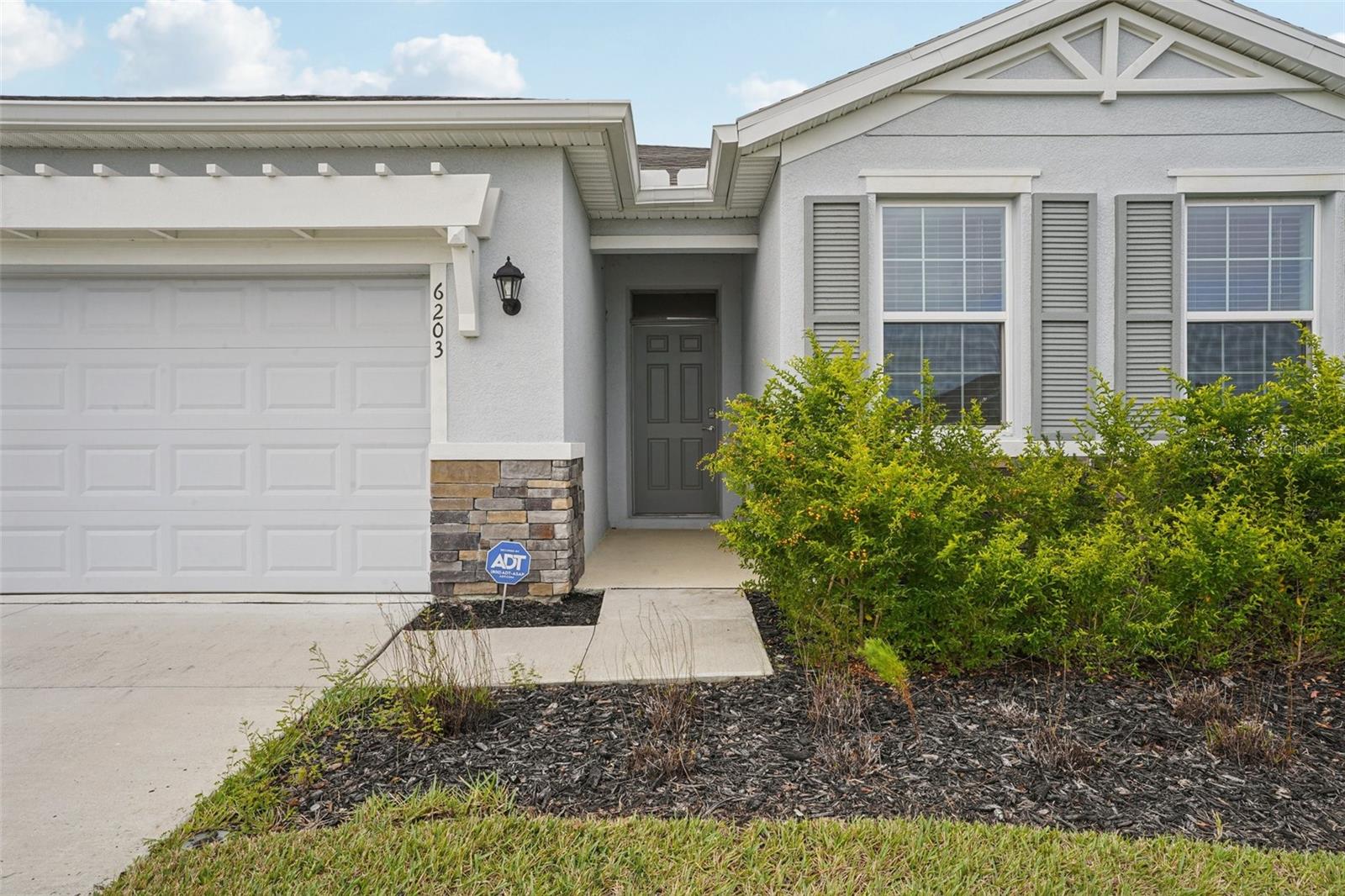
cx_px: 672
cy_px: 448
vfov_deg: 55.1
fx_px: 859
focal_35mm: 23
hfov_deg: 76.1
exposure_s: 1/30
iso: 160
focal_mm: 23
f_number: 18
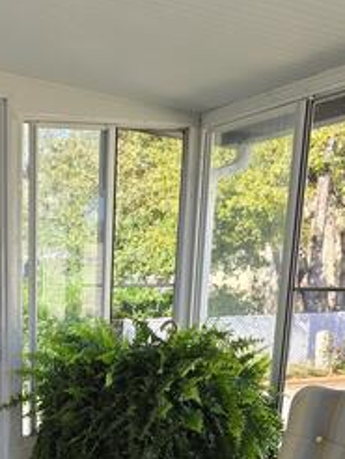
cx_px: -19
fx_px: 743
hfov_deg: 24.6
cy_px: 489
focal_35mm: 56
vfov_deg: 31.0
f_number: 1.7
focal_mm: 6.3
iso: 20
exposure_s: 1/180
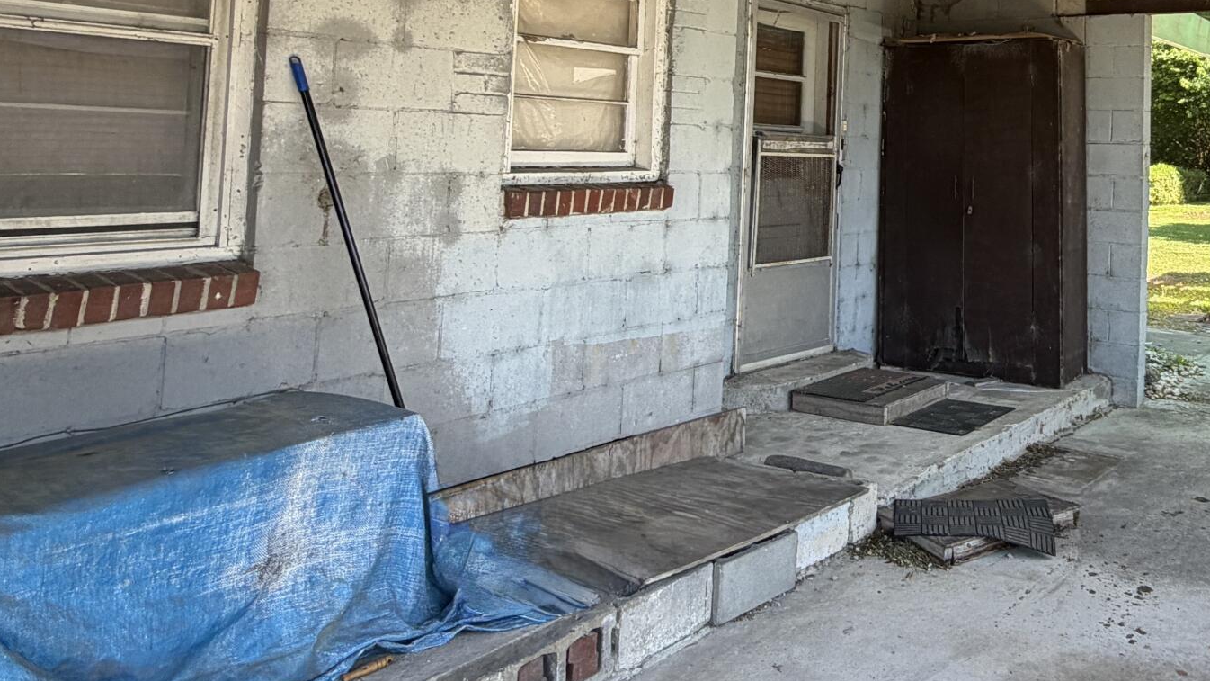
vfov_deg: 33.1
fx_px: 1091
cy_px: 85
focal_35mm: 34
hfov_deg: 54.1
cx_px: 969
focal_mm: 2.22
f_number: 2.2
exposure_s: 1/146
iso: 50
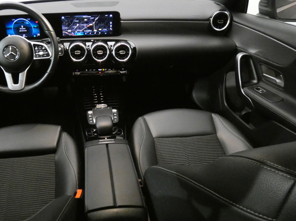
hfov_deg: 64.0
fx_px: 231
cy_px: 108
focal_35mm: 27
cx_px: 103
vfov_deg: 51.3
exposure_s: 1/20
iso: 1600
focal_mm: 3.6
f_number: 2.8
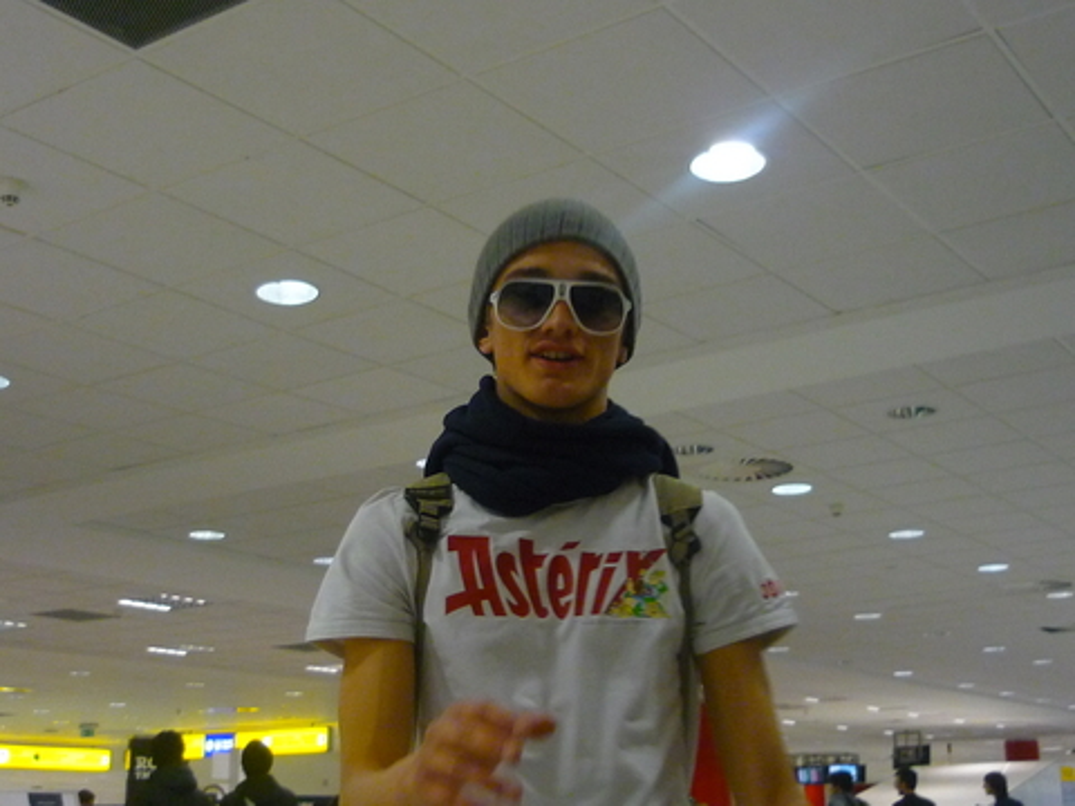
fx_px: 1429
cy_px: 403
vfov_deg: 31.5
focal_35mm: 46
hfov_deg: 41.2
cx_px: 538
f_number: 2.9
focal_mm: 6
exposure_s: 1/60
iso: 320
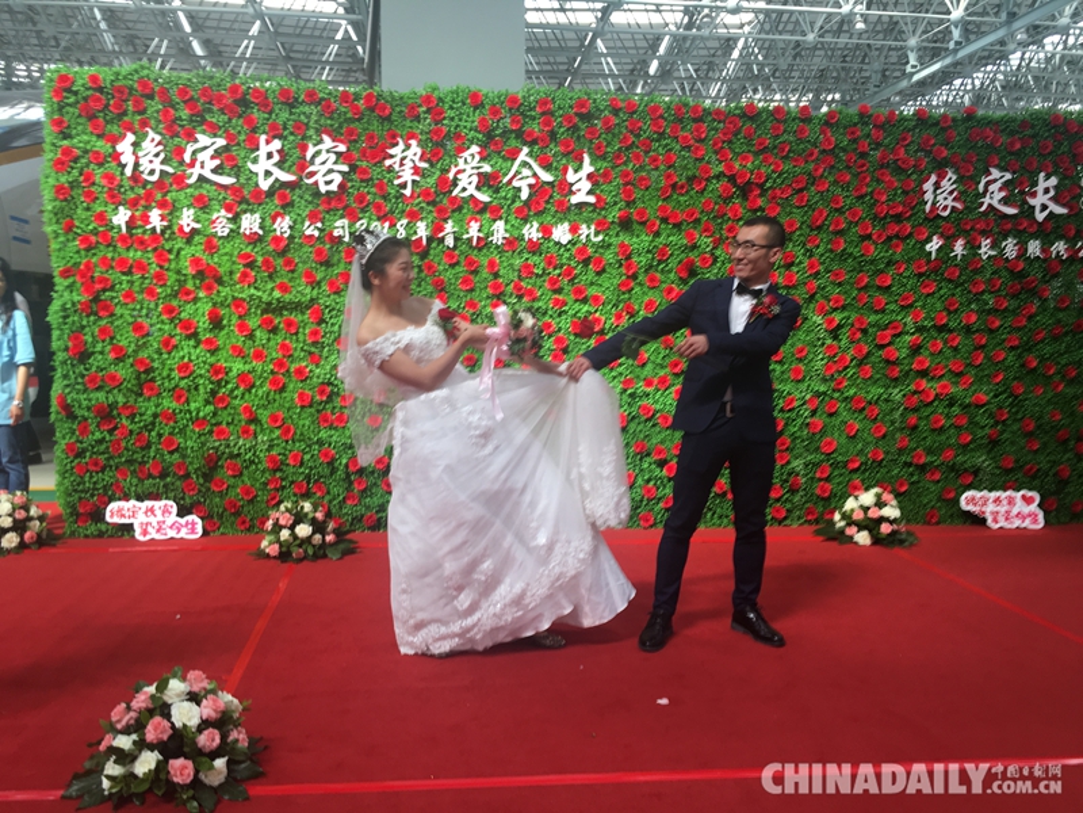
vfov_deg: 48.2
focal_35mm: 29
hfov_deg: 61.7
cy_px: 406
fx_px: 907
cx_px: 542
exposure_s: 1/50
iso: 32
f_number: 2.2
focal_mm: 4.15
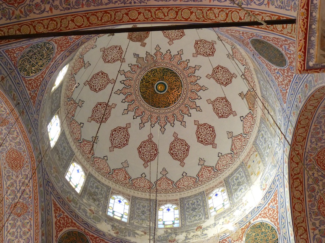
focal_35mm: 45
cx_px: 162
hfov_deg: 42.1
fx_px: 422
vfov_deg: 32.2
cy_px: 122
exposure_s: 1/13
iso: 400
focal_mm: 8
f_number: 3.9
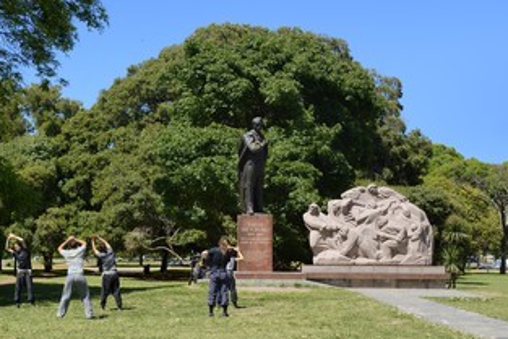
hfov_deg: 33.9
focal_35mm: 59
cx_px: 261
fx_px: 833
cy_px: 172
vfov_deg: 23.0
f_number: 8
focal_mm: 44
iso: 400
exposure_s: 1/1000
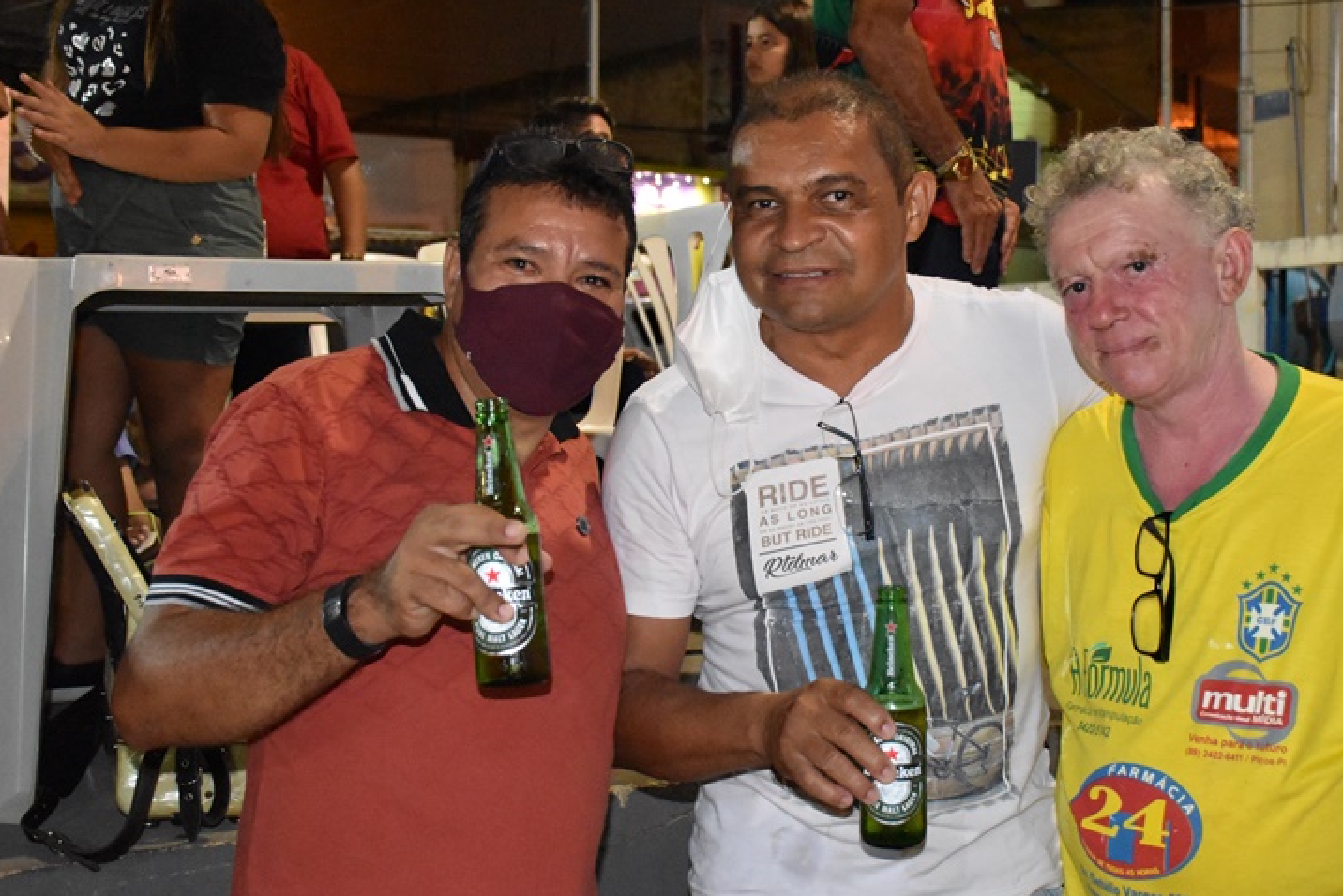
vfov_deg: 27.5
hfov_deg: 40.1
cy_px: 485
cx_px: 816
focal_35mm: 49
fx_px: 1829
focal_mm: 26
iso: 6400
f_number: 3.8
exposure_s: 1/60
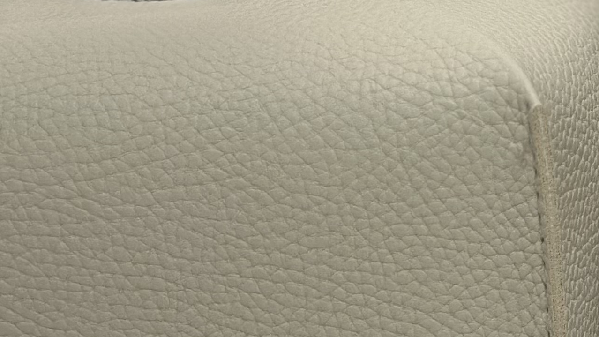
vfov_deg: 7.4
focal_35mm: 165
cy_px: 137
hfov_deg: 12.5
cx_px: 868
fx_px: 2621
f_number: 1.78
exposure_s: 1/60
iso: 80
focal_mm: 6.86
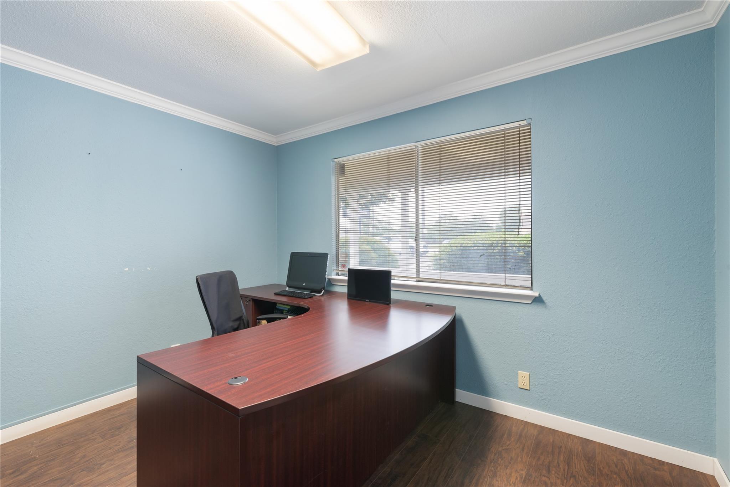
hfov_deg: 100.4
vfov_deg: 77.3
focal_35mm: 15
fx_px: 304
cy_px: 244
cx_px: 365
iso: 400
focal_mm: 15
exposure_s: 1/4
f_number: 8
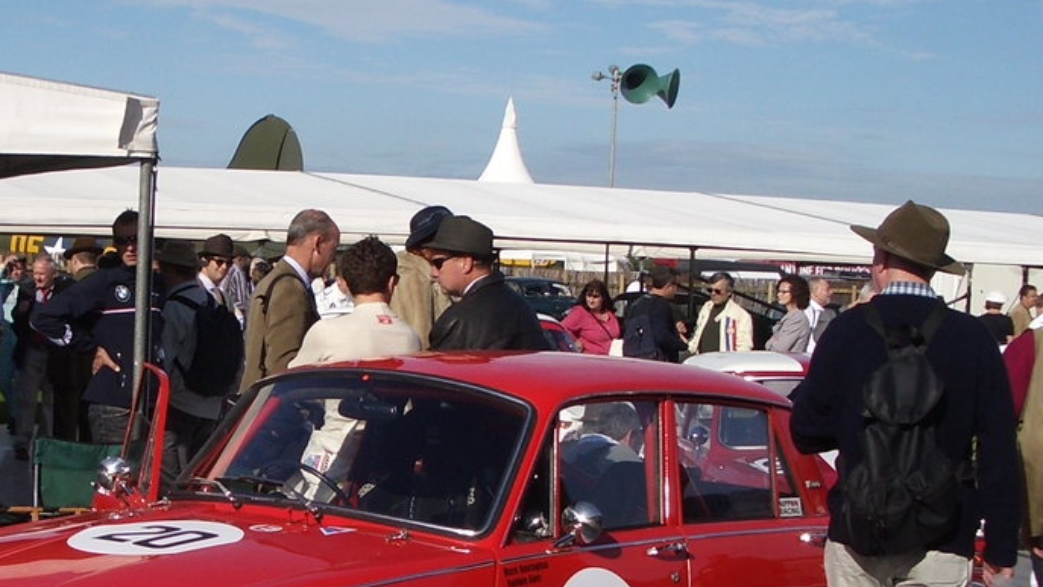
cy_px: 429
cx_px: 173
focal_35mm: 71
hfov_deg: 28.9
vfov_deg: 16.9
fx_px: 1964
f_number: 4.3
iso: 80
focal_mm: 5.8
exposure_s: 1/800
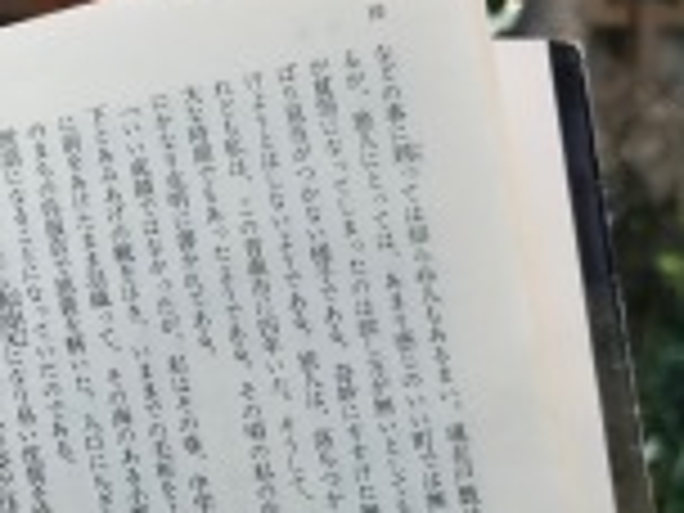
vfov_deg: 15.8
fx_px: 1818
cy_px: 493
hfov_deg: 21.1
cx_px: 171
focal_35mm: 92
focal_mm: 3.99
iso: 20
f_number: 1.8
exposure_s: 1/427
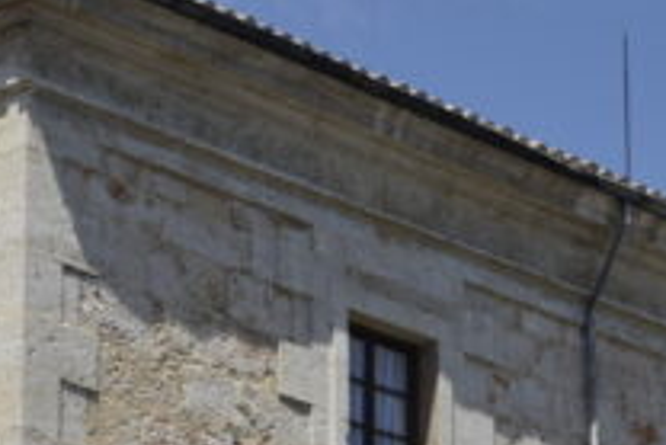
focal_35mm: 199
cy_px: 626
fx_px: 3692
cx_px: 749
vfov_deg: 6.8
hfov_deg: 10.2
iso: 100
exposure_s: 1/200
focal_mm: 27
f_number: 13
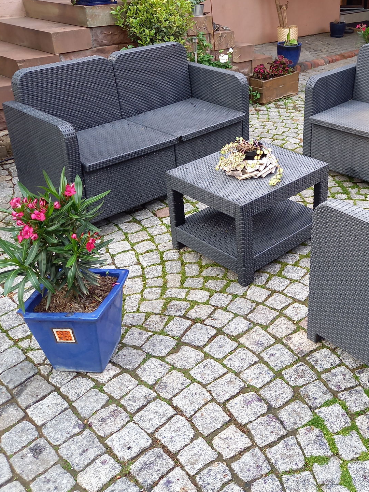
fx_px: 526
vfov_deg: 49.8
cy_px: 196
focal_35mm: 37
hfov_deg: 37.8
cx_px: 271
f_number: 2
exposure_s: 1/100
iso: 80
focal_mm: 4.6
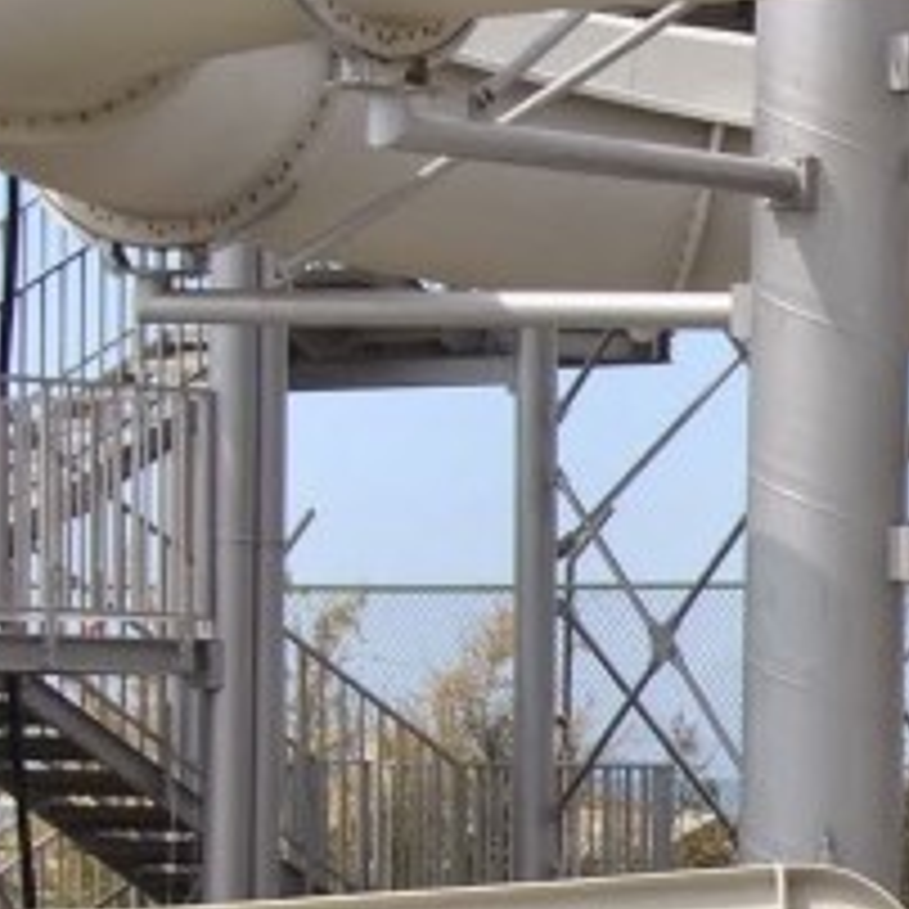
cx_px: 1798
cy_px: 873
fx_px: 7308
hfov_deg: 6.9
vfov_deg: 7.1
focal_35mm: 246
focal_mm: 34
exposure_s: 1/250
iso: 100
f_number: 8
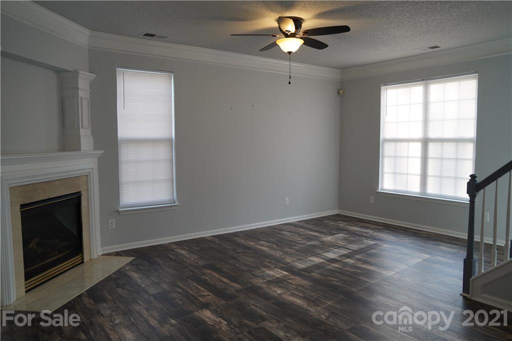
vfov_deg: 47.9
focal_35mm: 27
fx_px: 384
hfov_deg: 67.4
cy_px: 170
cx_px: 256
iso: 200
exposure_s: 1/60
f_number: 4
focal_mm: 18
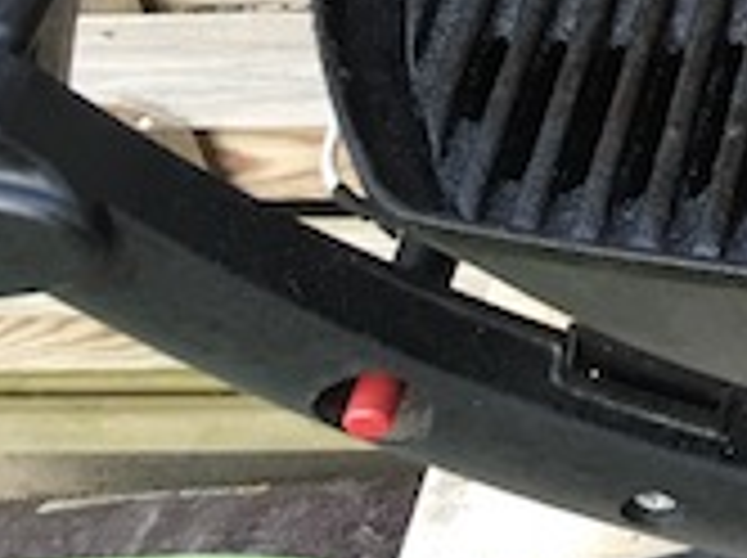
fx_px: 2413
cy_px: -387
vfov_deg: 12.3
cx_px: 1404
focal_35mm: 112
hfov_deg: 15.0
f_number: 2.2
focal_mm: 4.15
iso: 50
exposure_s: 1/33
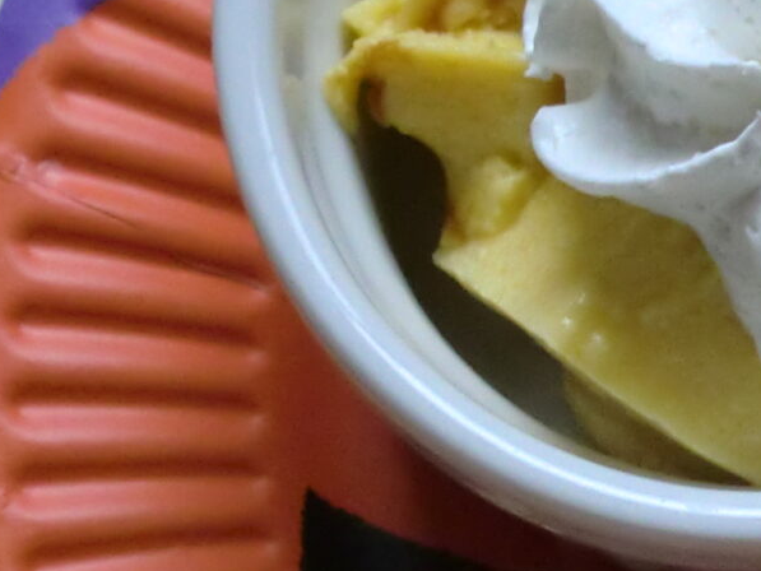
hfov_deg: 12.6
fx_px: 3298
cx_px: 1085
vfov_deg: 9.9
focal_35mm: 150
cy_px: 496
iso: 320
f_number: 3.1
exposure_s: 1/60
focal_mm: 6.3
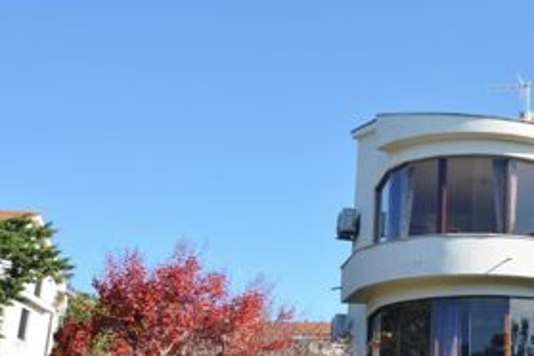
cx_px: 673
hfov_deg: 30.5
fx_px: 786
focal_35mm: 53
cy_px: 238
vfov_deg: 25.4
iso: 125
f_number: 8
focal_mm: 14
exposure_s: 1/250
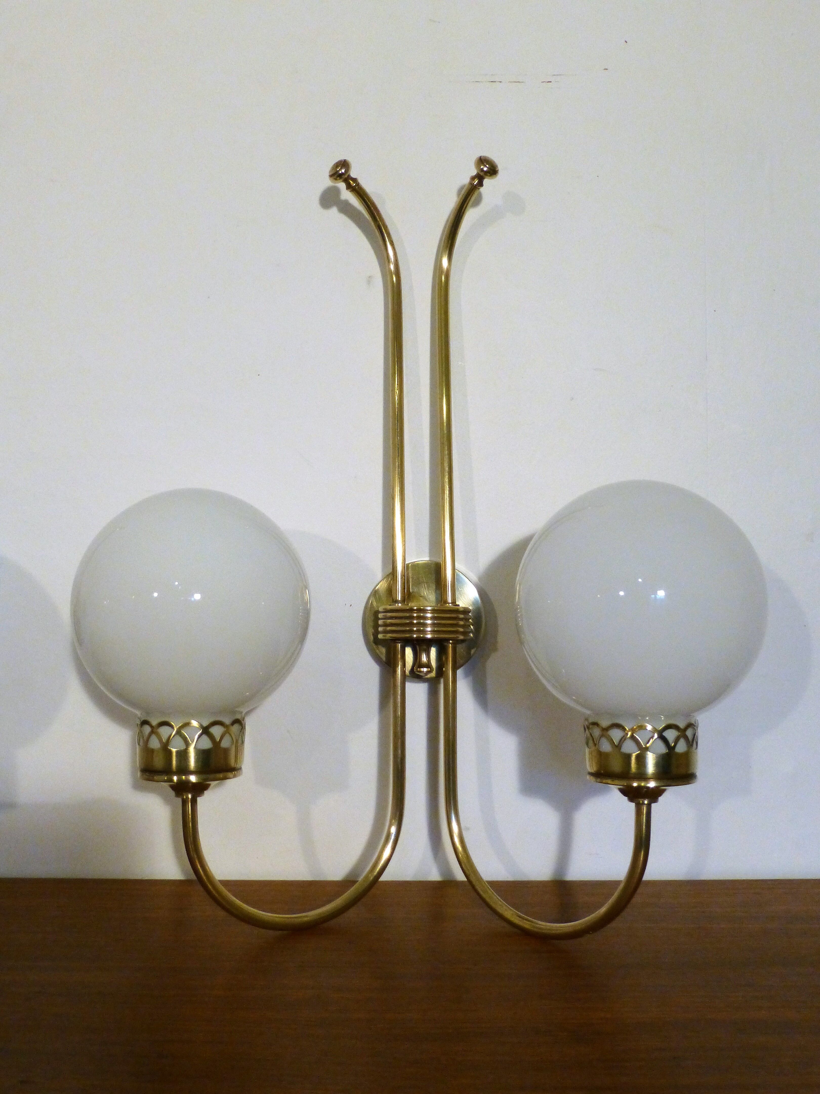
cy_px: 547
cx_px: 410
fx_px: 948
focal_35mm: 30
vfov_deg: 60.0
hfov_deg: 46.8
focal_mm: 5.4
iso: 400
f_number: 4
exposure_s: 1/160
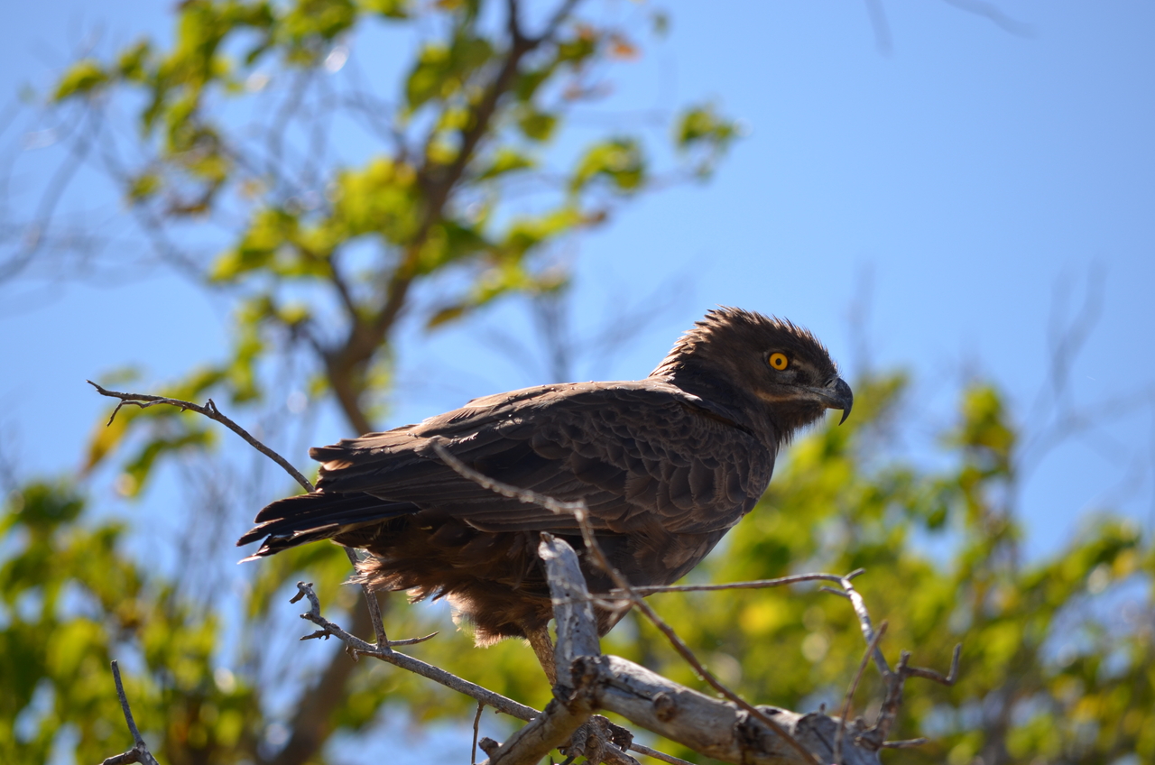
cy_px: 382
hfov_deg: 4.6
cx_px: 578
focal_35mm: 450
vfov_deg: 3.0
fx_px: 14409
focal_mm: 300
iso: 200
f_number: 6.3
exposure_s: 1/640
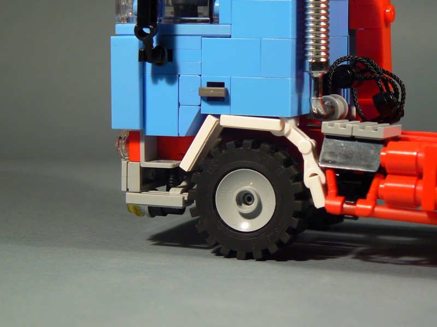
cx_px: 218
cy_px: 164
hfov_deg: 17.3
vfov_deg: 13.0
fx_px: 1439
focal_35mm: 114
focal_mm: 19
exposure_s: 1/10
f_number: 3.2
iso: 80
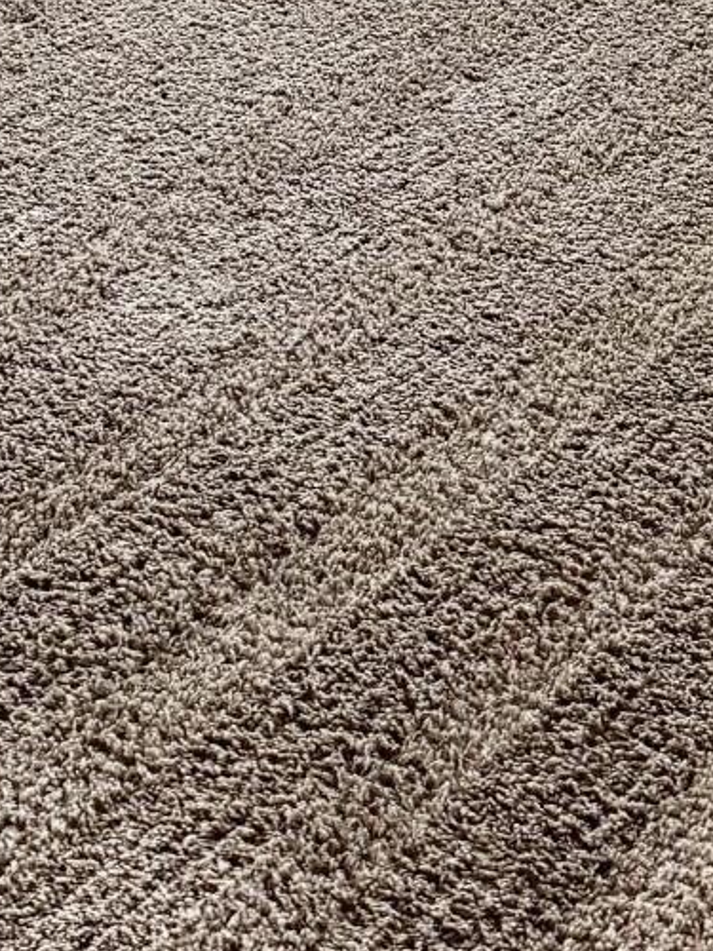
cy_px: -768
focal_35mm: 96
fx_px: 2636
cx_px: 607
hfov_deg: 15.3
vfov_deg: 16.9
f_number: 1.78
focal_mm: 6.76
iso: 160
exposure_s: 1/203
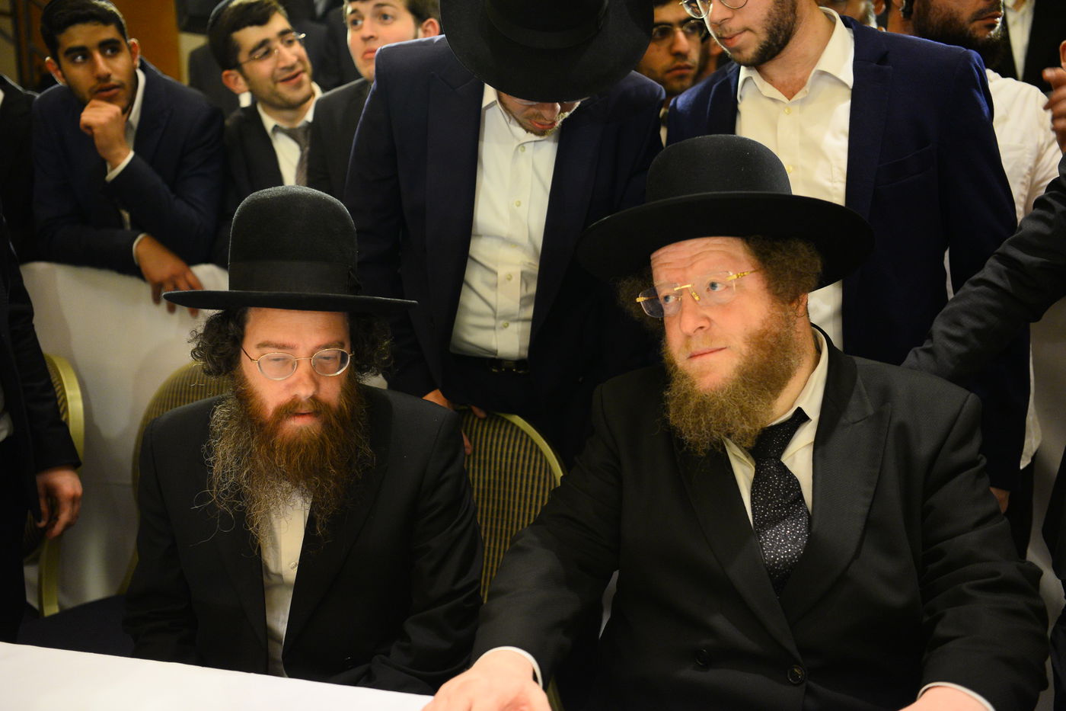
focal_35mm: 42
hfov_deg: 46.4
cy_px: 356
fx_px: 1243
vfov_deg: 31.9
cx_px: 533
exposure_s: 1/160
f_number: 2.8
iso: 2500
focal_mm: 42
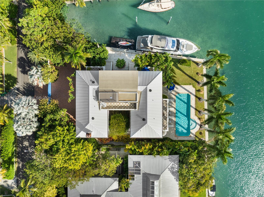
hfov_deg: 71.6
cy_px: 98
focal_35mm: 24
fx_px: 183
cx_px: 132
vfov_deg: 56.7
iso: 100
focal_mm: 12.29
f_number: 2.8
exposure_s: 1/320
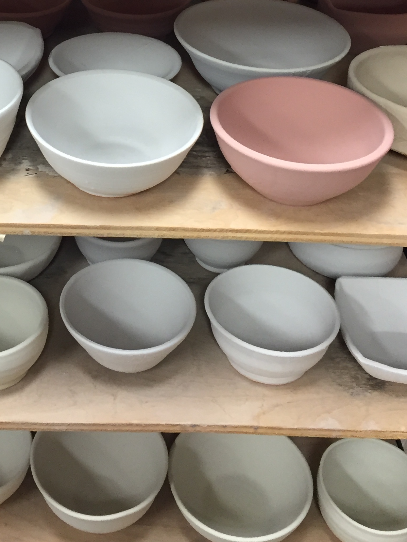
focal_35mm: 57
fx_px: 894
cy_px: 43
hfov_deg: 25.1
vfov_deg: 32.0
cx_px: 68
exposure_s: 1/30
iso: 125
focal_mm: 4.15
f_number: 2.2
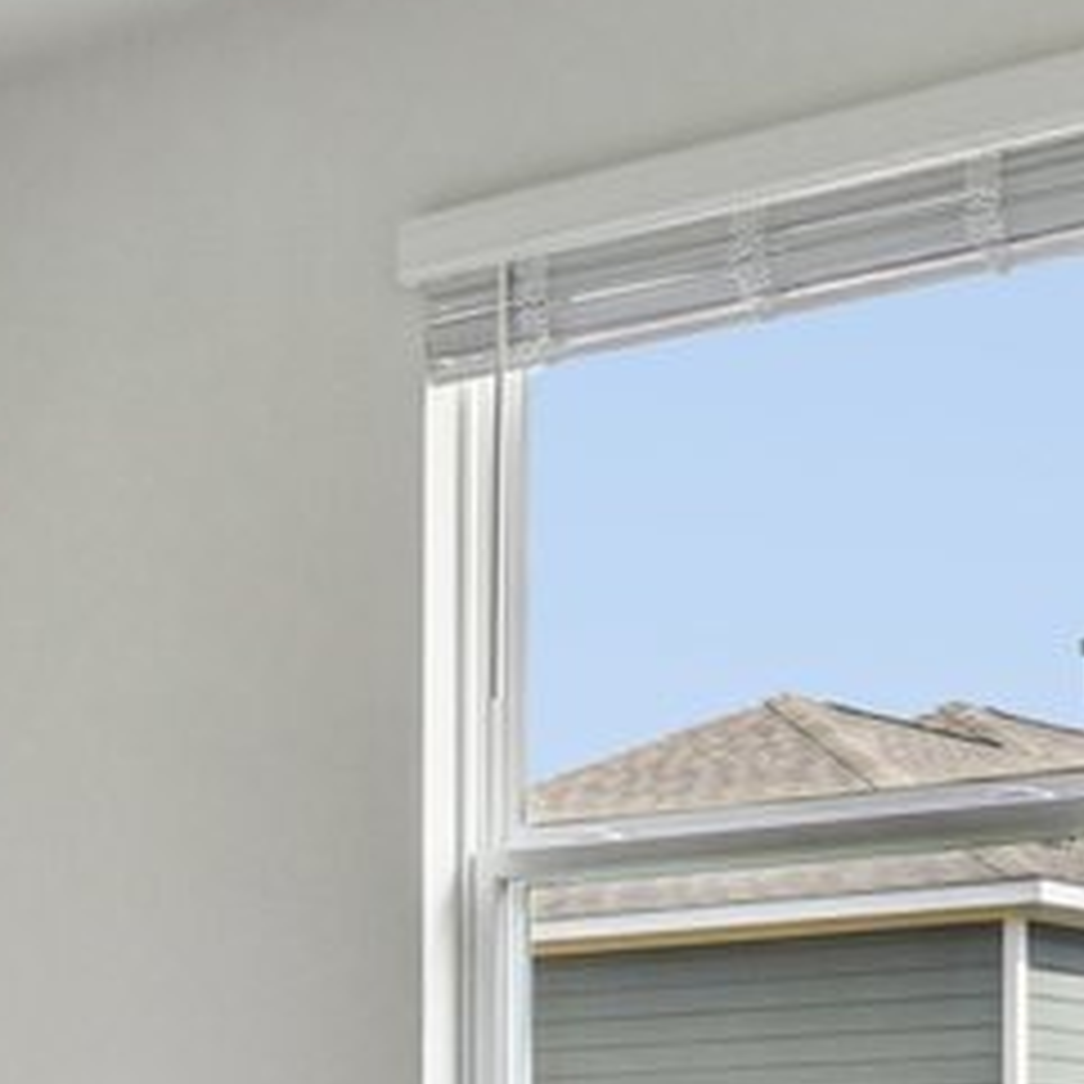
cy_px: 1210
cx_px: -63
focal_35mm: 101
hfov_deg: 16.8
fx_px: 3578
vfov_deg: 16.7
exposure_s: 1/100
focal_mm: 14
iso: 400
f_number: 8
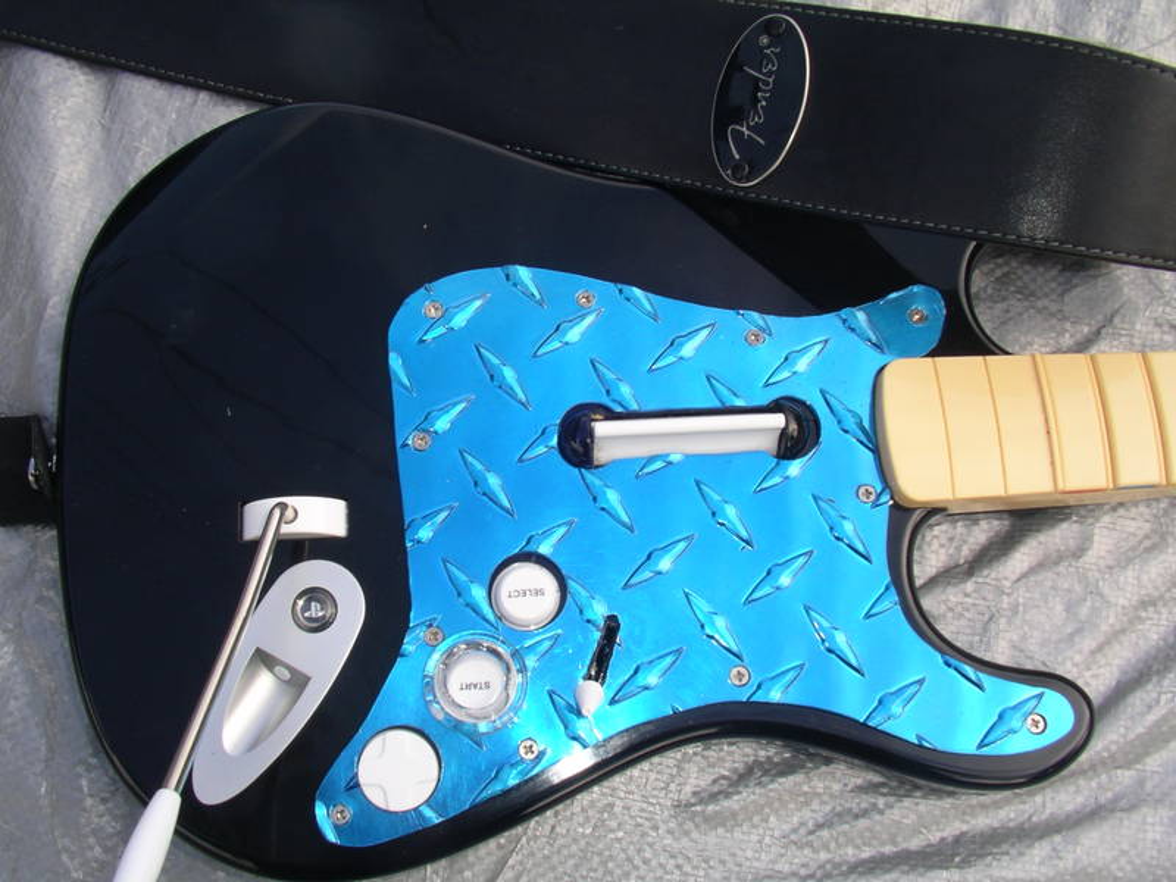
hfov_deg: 50.1
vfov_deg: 38.7
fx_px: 1257
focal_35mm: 37
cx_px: 588
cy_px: 441
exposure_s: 1/60
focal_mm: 5.7
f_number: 6.9
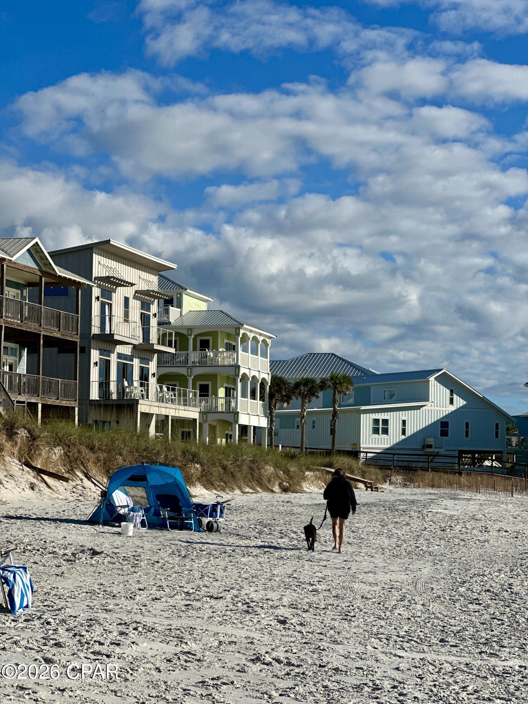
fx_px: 1566
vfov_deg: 25.3
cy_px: 352
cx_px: 264
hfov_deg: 19.1
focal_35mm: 77
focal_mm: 9
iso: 32
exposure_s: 1/1393
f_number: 2.8
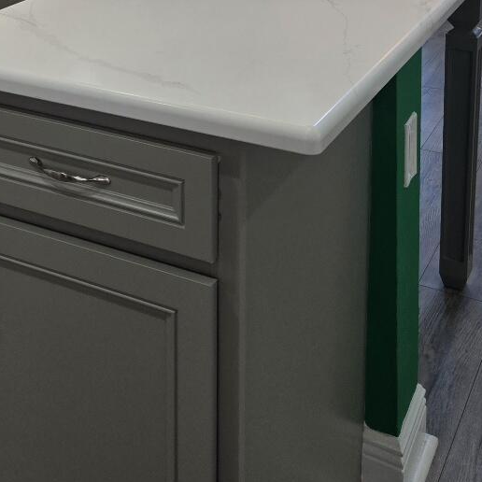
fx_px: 992
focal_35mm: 63
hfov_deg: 26.6
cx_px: 74
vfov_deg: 24.3
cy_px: -120
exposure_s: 1/120
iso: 40
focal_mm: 5.4
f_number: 1.8
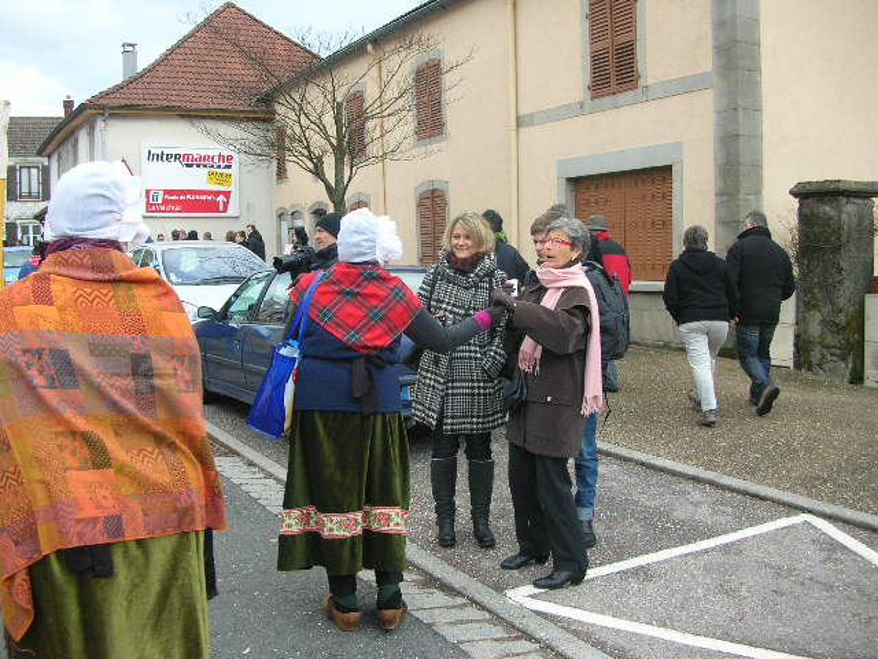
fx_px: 888
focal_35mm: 35
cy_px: 330
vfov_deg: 40.7
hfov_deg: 52.6
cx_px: 439
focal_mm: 5.8
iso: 50
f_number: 2.8
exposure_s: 1/173
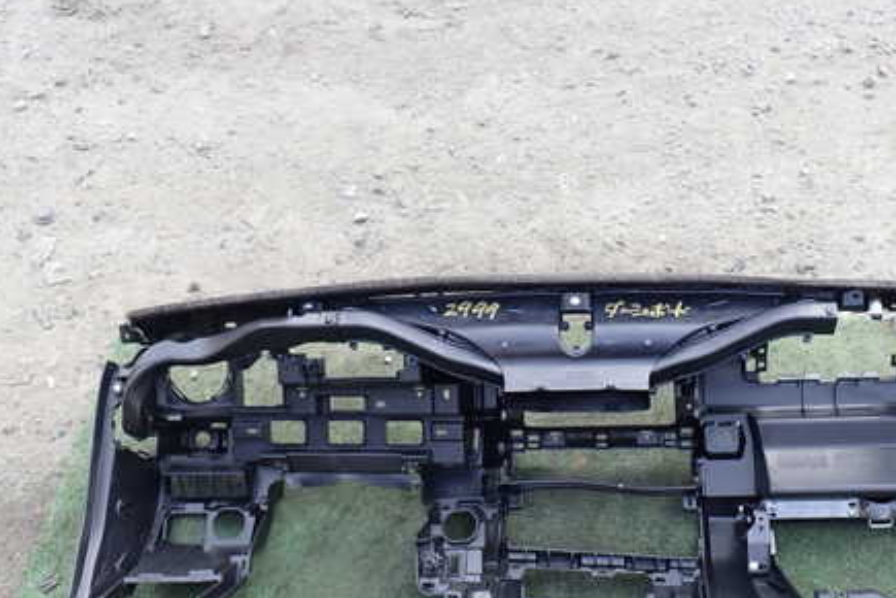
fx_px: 1070
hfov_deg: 44.9
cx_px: 575
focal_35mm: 43
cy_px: 373
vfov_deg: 31.1
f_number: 3.2
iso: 100
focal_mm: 5.4
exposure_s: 1/100
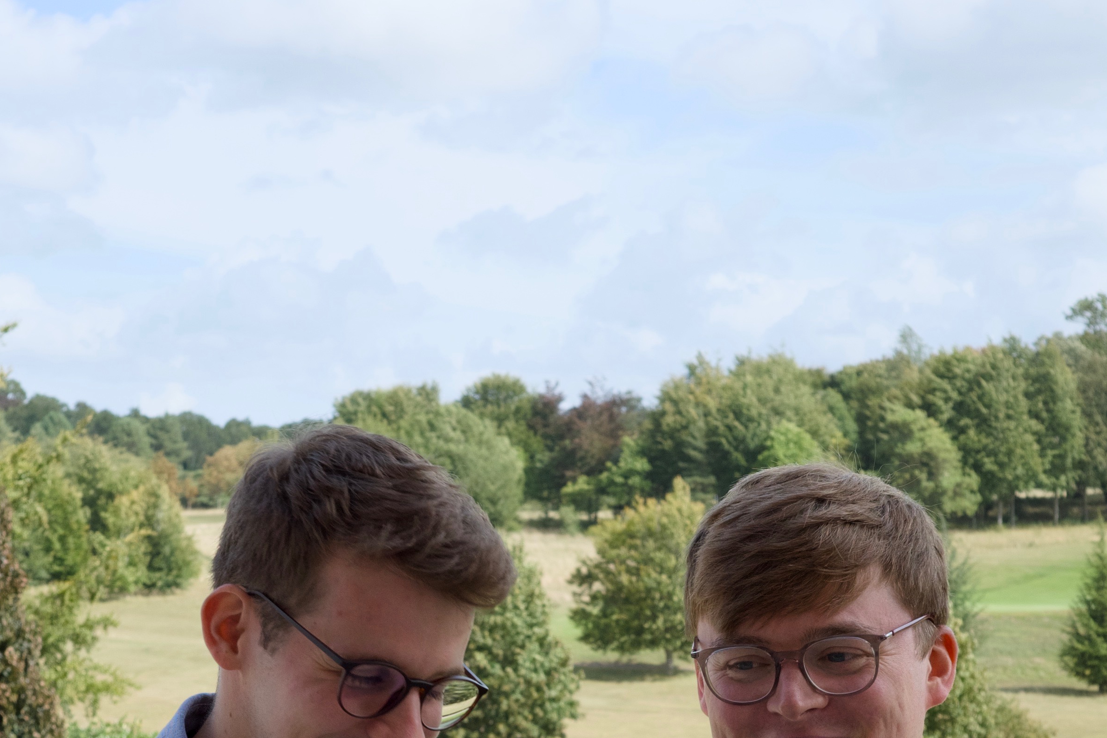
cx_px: 464
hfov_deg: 20.2
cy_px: 737
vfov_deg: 13.4
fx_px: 3106
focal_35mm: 101
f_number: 5.6
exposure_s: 1/400
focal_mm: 26
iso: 200
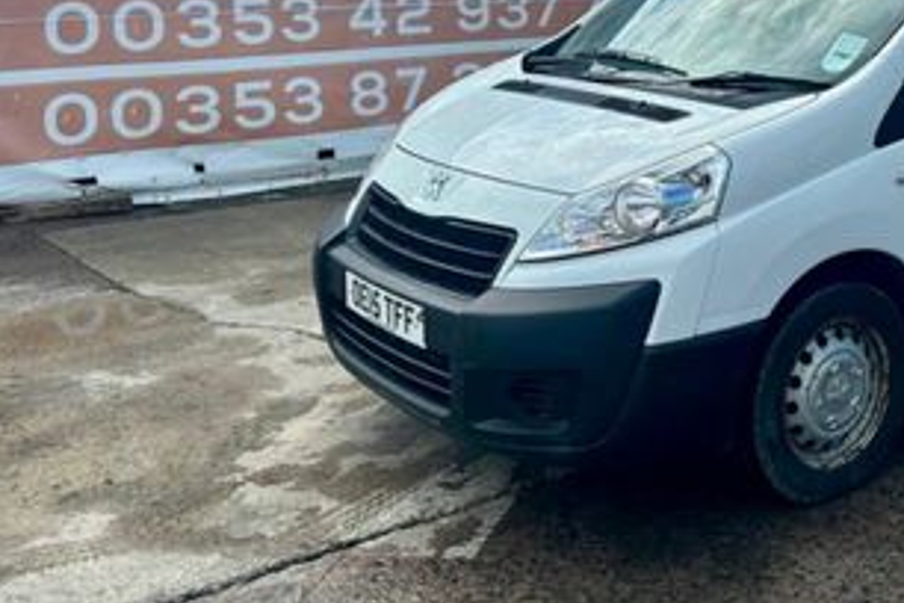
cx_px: 783
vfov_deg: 26.6
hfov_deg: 38.1
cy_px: 65
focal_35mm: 49
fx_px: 1230
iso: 80
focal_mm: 6.86
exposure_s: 1/6211
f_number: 1.78
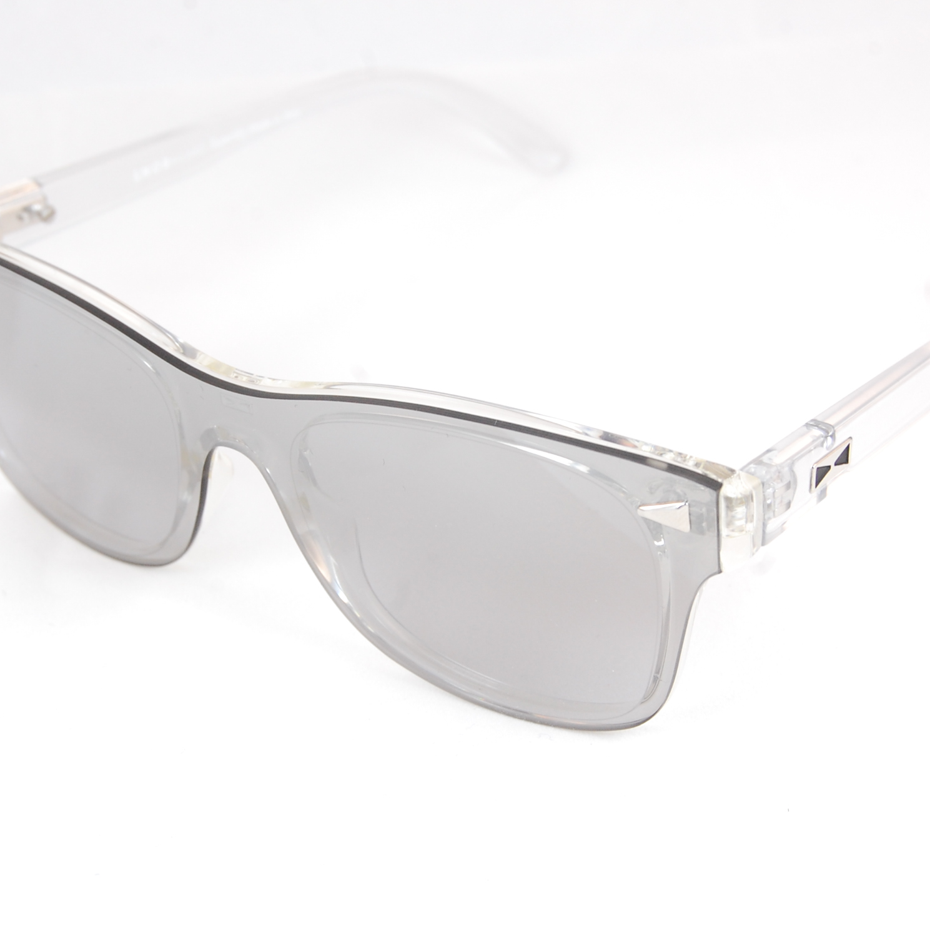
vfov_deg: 21.4
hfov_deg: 21.4
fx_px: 2462
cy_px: 466
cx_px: 455
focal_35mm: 81
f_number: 10
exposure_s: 1/250
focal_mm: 42
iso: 800
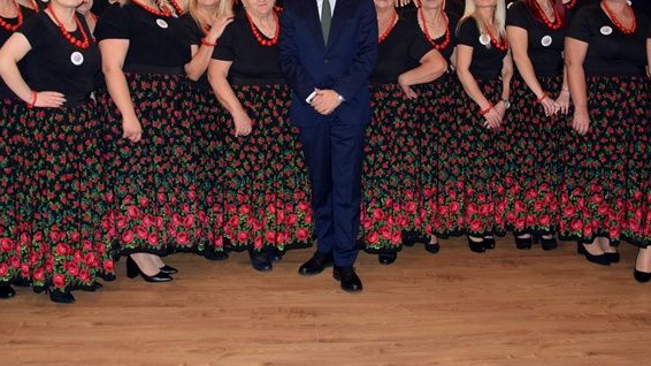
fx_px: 777
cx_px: 307
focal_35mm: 45
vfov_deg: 25.7
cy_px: 41
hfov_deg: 45.5
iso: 800
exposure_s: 1/80
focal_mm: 18
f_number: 4.5
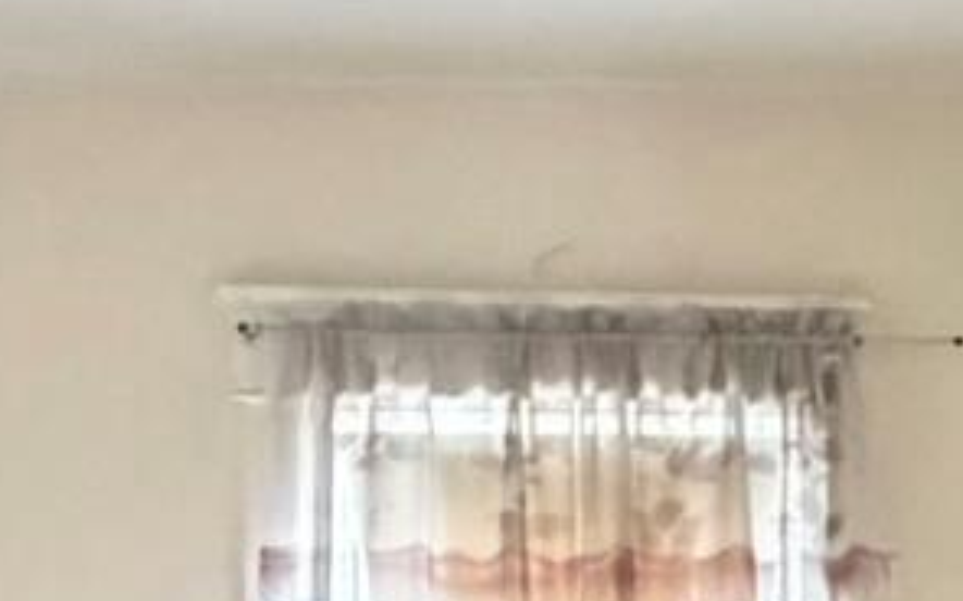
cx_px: 343
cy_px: 957
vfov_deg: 12.0
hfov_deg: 20.2
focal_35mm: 103
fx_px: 2702
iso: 1600
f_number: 2.2
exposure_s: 1/40
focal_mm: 2.22
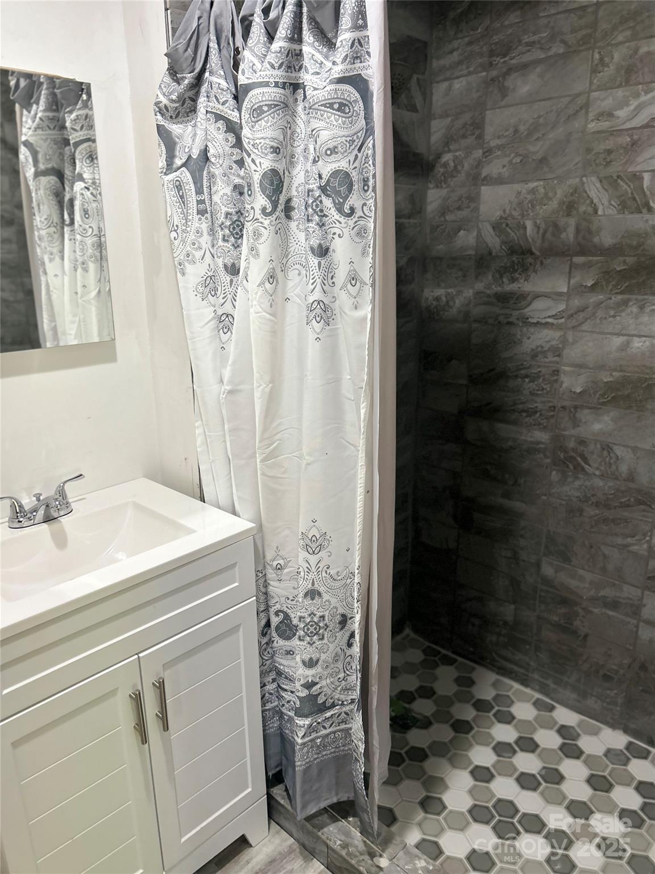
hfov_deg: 53.1
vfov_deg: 67.3
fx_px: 656
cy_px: 437
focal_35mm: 26
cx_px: 328
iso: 200
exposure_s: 1/60
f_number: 1.5
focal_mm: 5.7
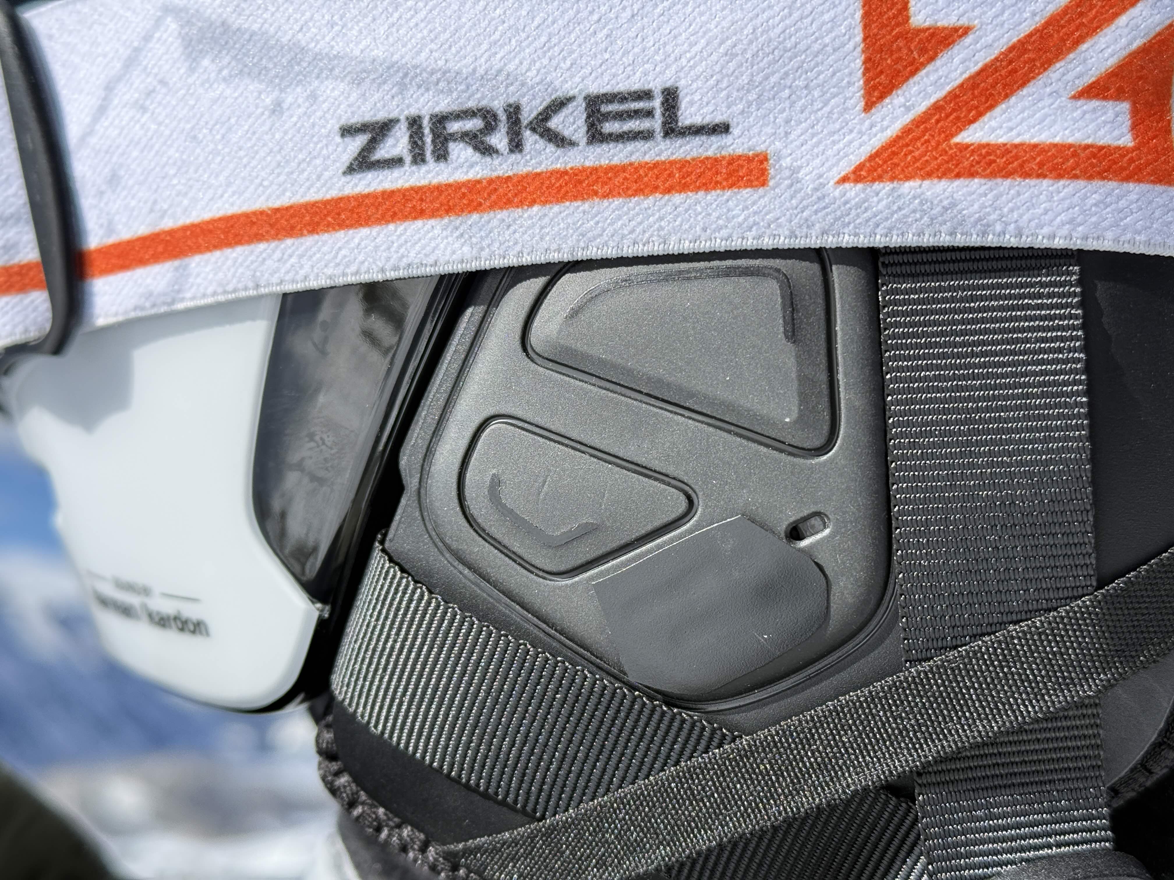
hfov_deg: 39.7
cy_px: 440
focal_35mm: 48
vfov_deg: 30.3
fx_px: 1628
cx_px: 587
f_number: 1.78
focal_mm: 6.76
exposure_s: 1/2342
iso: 80
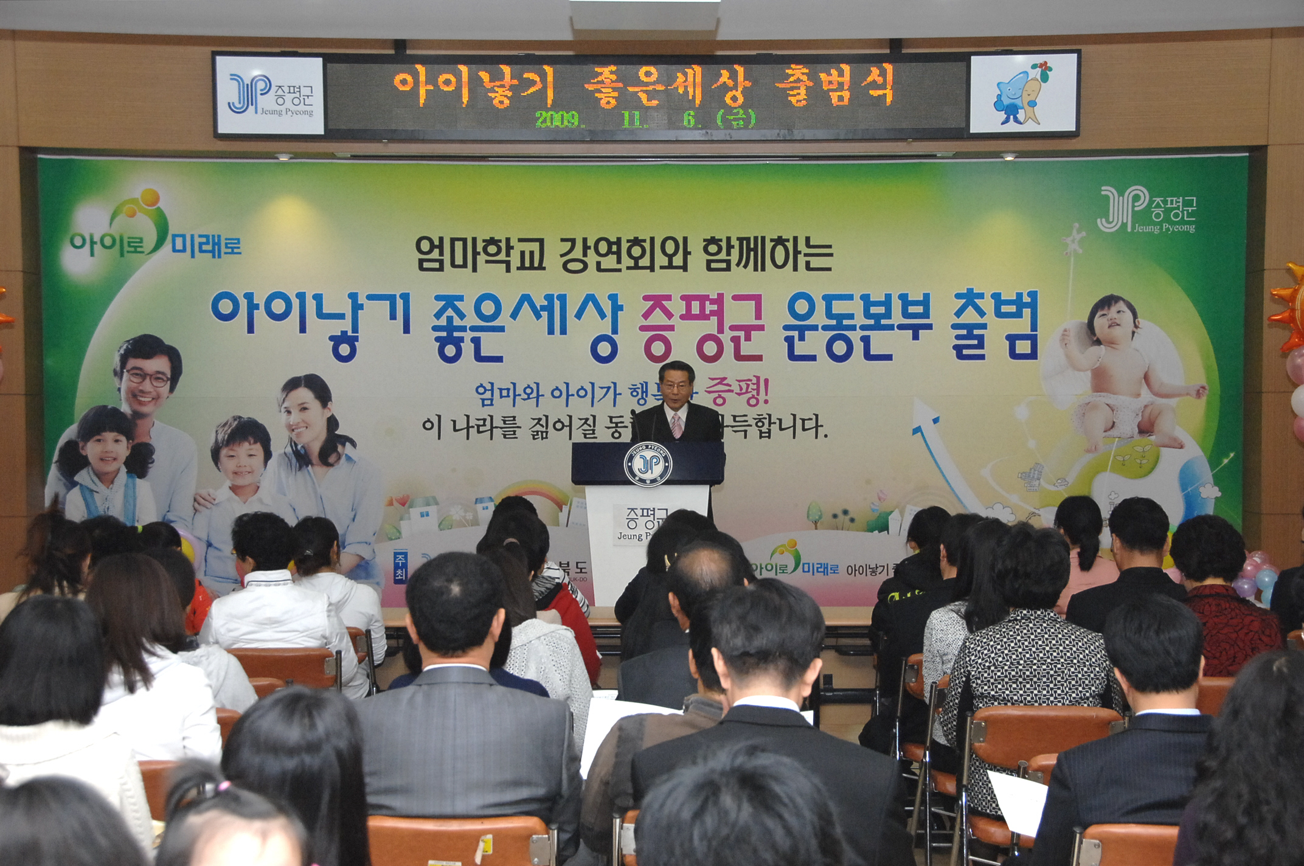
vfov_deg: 20.6
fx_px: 2388
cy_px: 433
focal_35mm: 66
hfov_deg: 30.5
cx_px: 652
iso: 800
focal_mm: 44
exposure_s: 1/60
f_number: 6.7
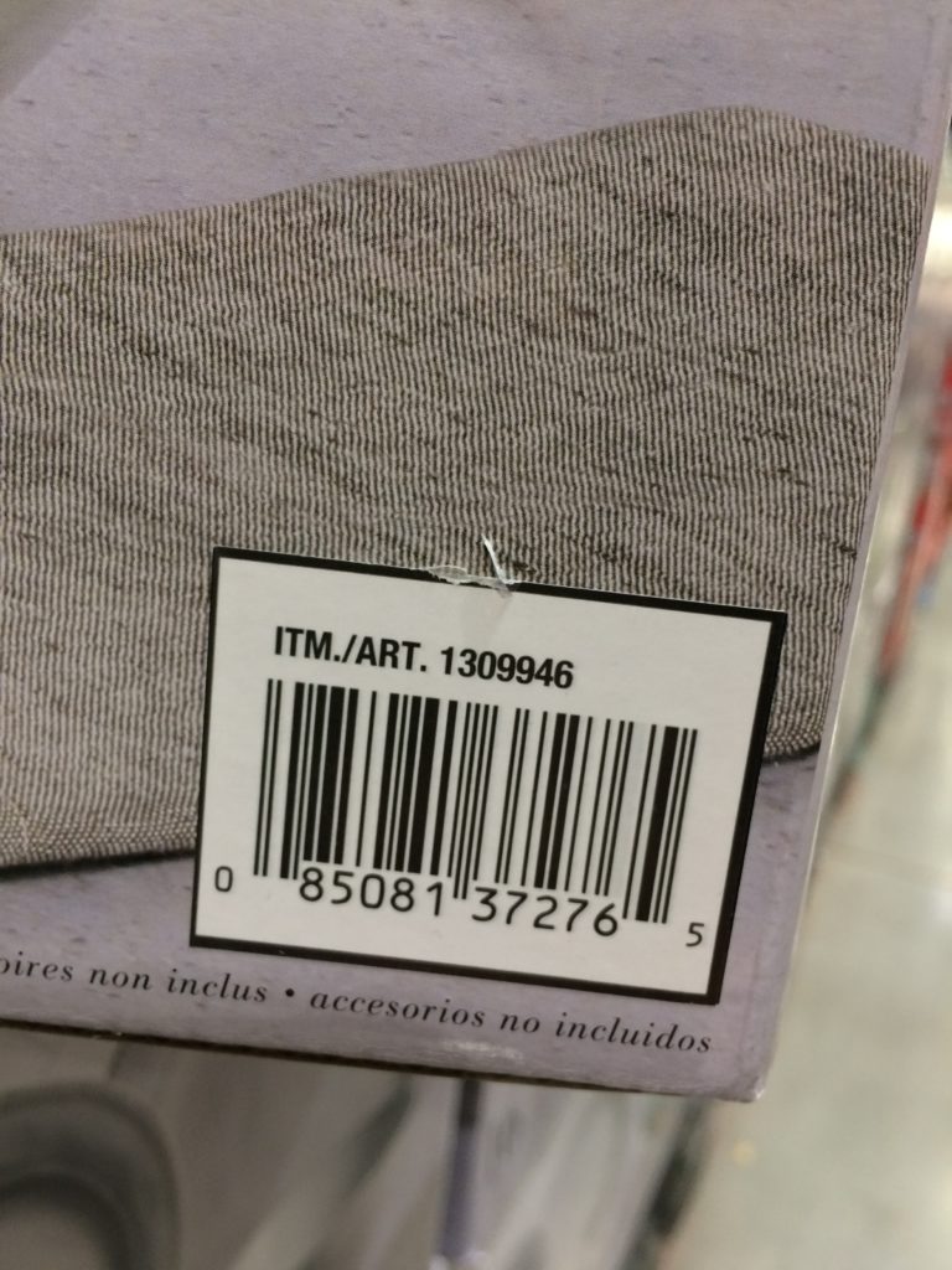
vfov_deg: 61.7
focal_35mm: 29
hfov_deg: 48.2
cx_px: 476
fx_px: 1063
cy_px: 635
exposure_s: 1/30
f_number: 2.2
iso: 100
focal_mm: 4.15
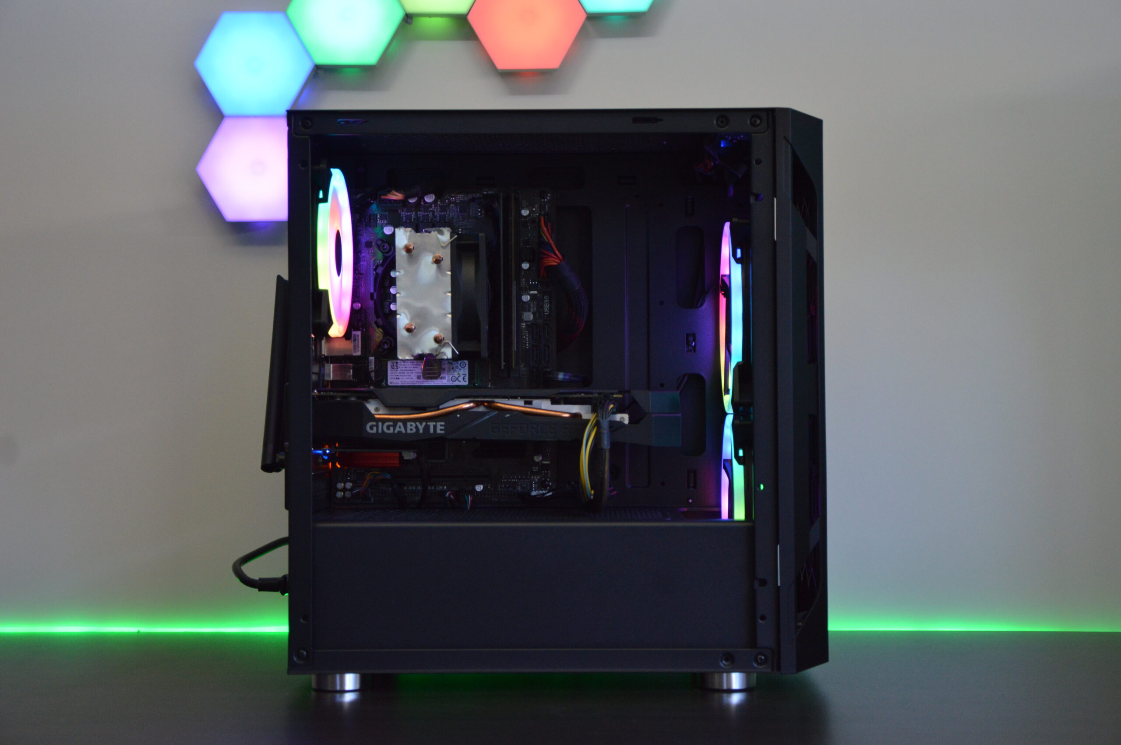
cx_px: 560
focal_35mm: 57
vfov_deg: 23.7
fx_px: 1773
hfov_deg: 35.1
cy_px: 372
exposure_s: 1/60
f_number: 4.5
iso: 800
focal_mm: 38
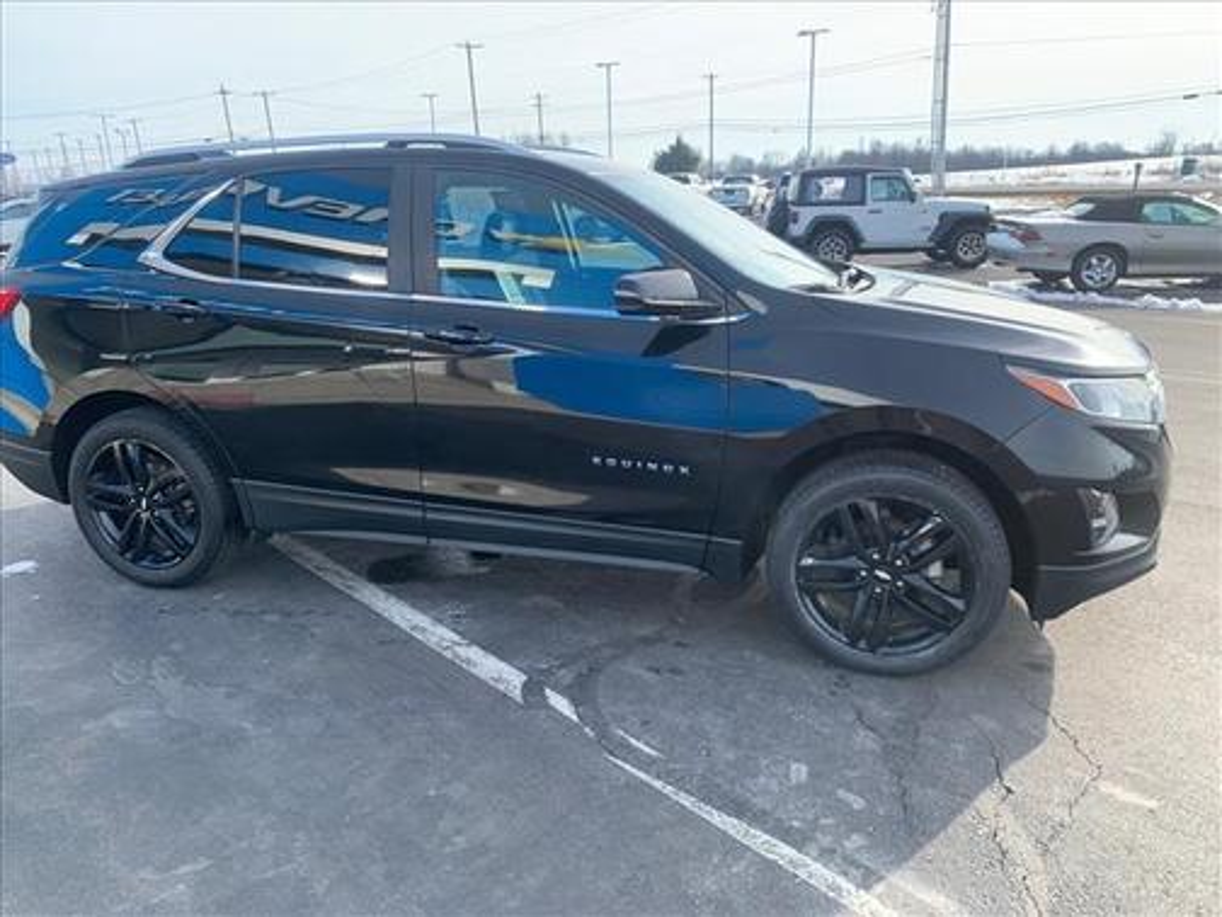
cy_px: 458
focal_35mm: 26
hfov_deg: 67.3
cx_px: 611
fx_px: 918
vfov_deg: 53.1
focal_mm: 4.25
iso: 25
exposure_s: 1/643
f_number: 1.8
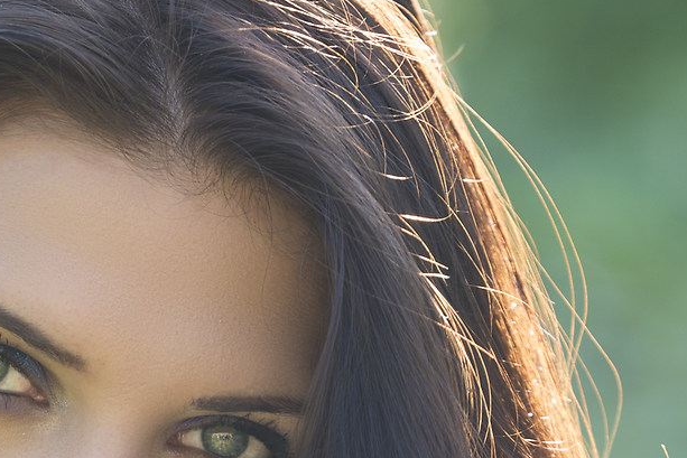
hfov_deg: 3.2
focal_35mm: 646
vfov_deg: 2.1
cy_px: 424
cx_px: -193
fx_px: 12330
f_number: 4.5
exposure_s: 1/200
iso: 200
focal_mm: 165
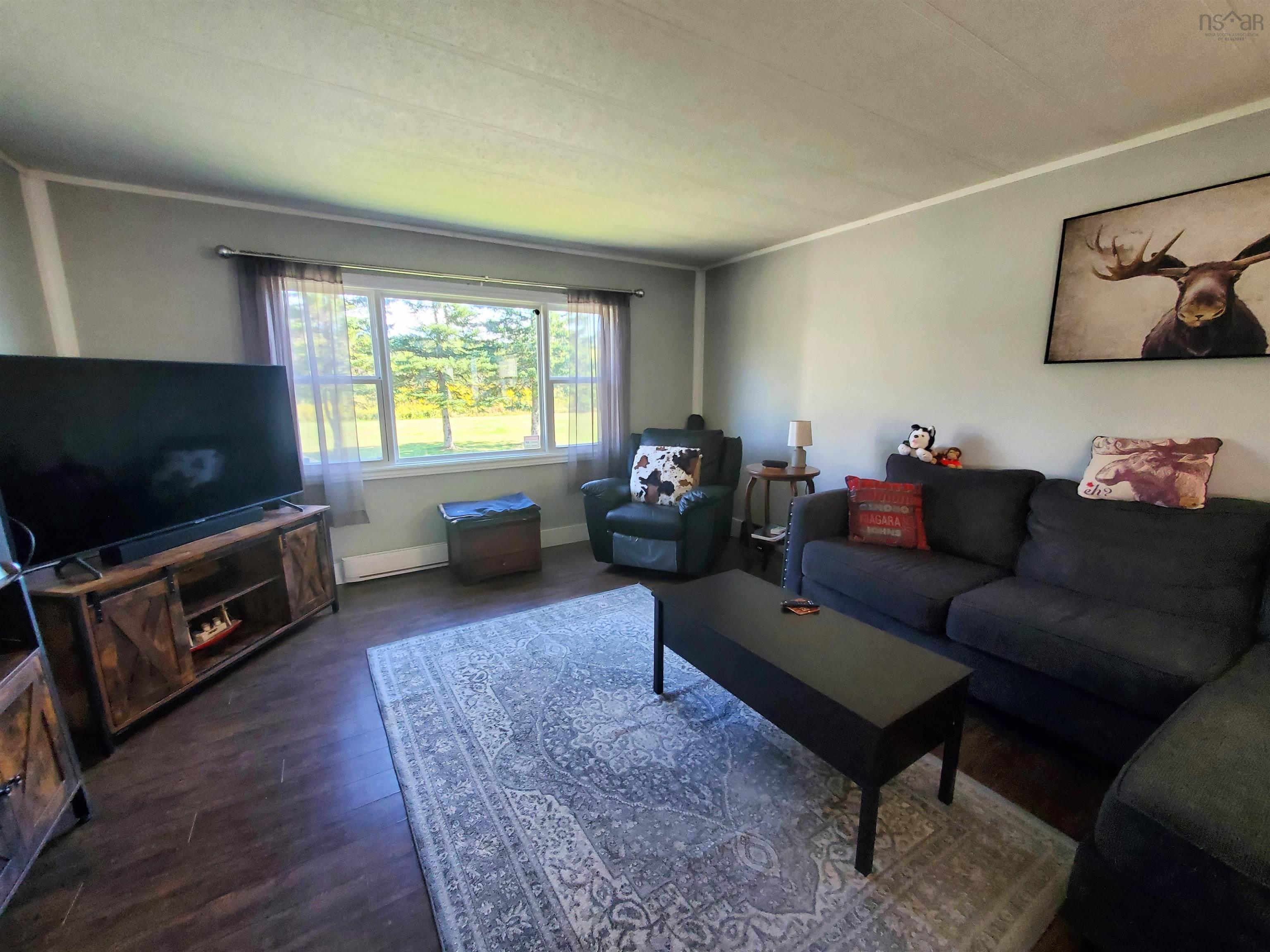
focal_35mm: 13
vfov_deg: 89.9
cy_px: 476
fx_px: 477
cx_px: 635
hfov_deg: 106.2
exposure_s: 1/60
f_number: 2.2
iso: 160
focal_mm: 1.8
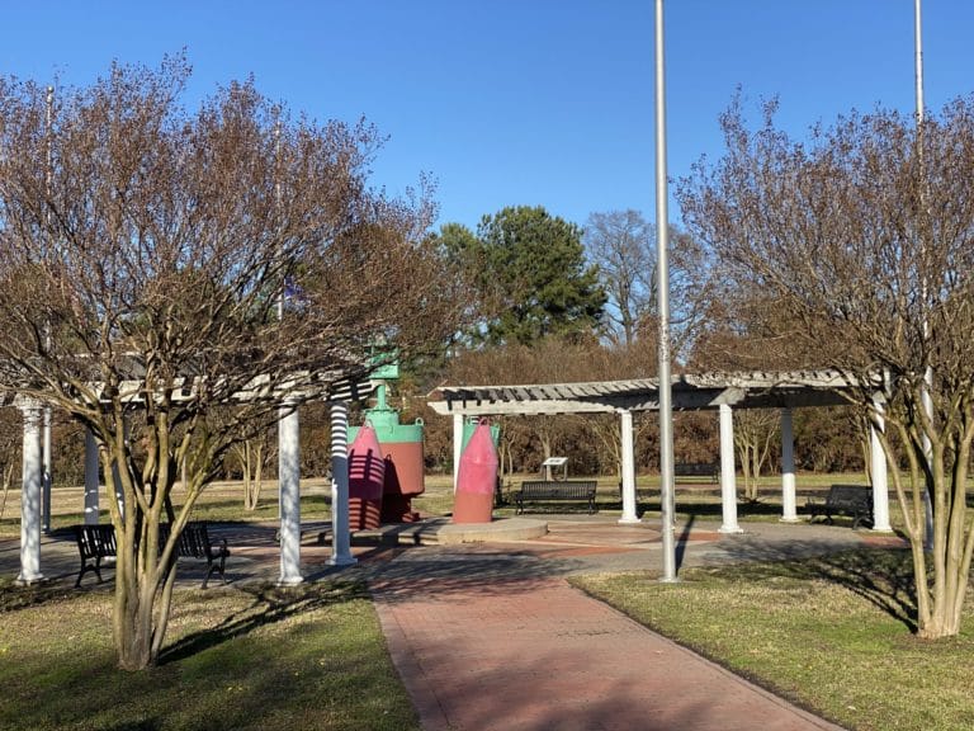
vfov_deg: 28.0
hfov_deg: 36.8
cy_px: 366
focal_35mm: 52
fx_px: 1463
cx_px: 487
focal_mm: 6
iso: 20
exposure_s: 1/1199
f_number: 2
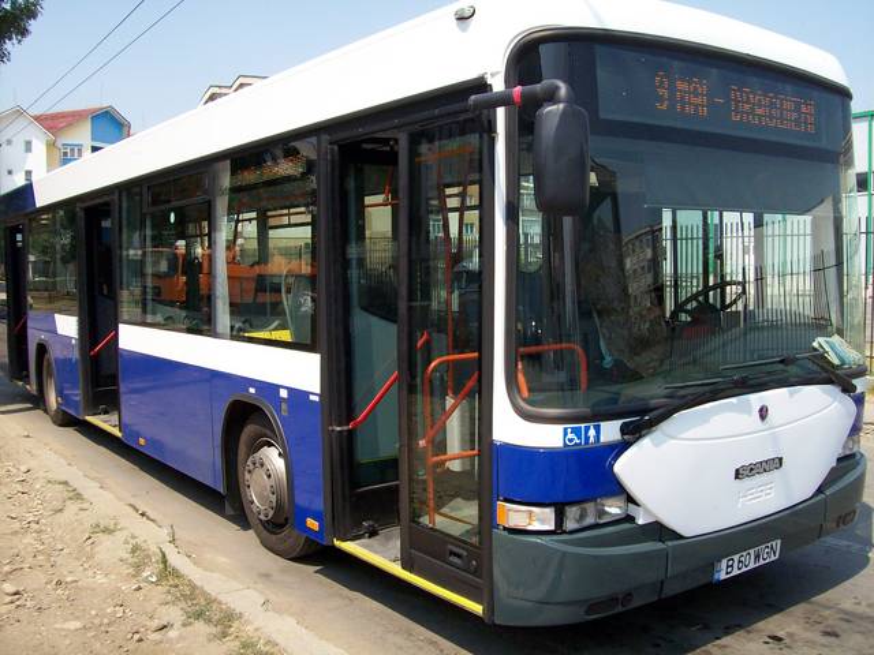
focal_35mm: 36
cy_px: 328
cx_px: 437
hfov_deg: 51.4
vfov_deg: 39.7
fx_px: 909
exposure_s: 1/487
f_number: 4.8
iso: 80
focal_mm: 6
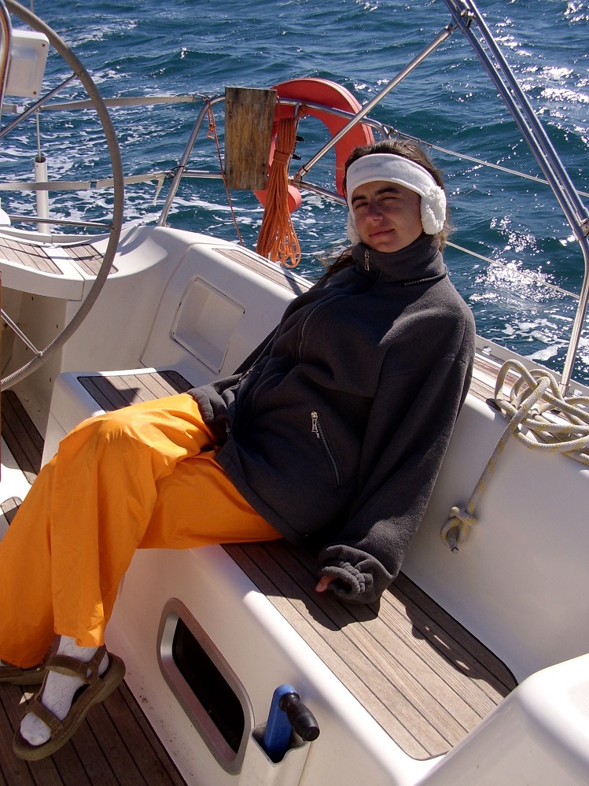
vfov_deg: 60.0
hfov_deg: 46.8
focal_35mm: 30
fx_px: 681
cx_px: 294
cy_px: 393
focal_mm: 5.8
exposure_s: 1/917
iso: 71
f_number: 4.1
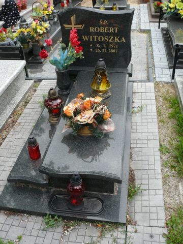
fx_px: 247
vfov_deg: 52.6
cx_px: 92
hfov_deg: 40.7
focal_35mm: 35
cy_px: 122
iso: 100
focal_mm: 7.4
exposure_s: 1/125
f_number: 4
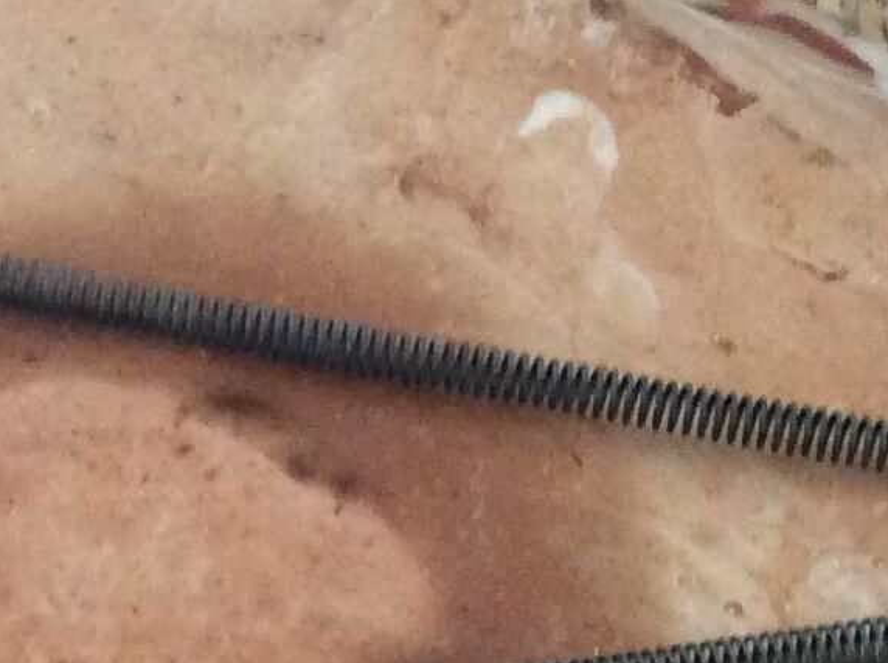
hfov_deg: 13.4
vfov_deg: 9.7
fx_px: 3713
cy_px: 1152
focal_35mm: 145
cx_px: -3
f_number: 2.4
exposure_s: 1/25
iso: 125
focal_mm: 3.3
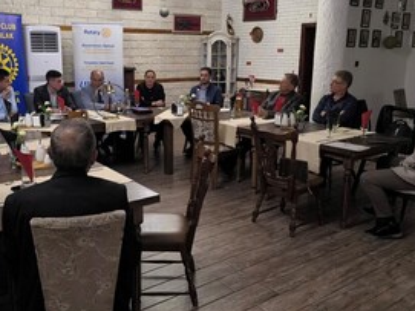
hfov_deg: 53.7
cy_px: 144
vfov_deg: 41.7
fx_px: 407
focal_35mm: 34
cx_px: 172
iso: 1250
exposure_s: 1/33.3
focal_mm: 6.14
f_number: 1.65
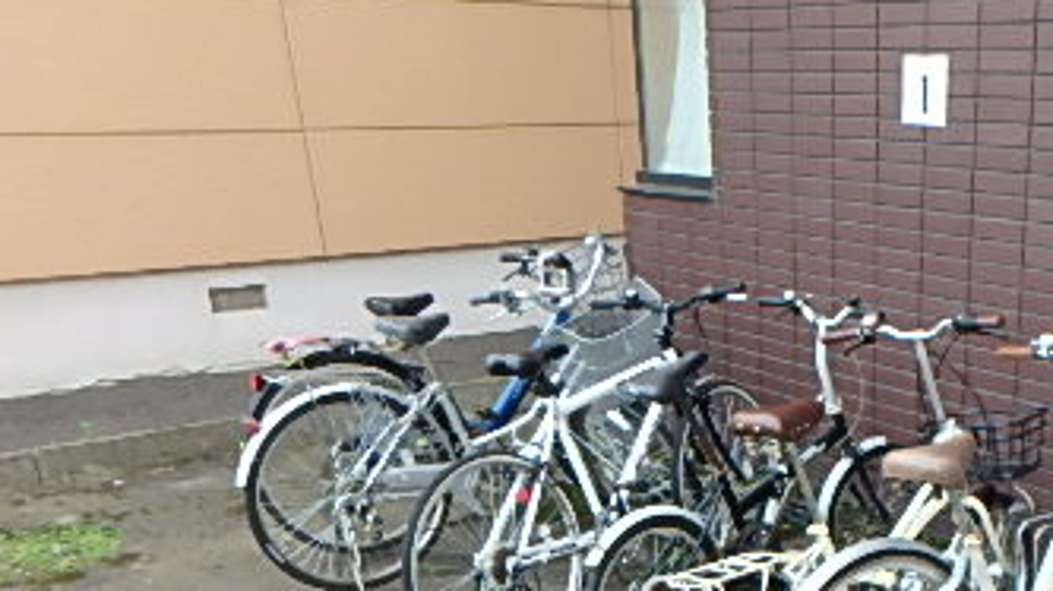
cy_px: 724
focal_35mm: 44
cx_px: 885
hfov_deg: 43.6
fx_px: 1228
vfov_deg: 24.4
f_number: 3.5
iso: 200
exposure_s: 1/50
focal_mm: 3.7
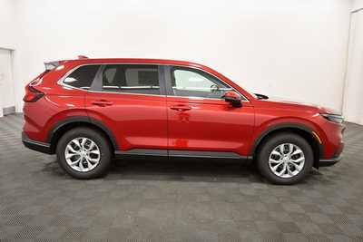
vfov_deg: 48.0
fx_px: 272
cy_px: 121
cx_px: 182
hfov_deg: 67.4
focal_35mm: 27
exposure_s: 1/125
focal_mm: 18
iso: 1100
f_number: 5.6
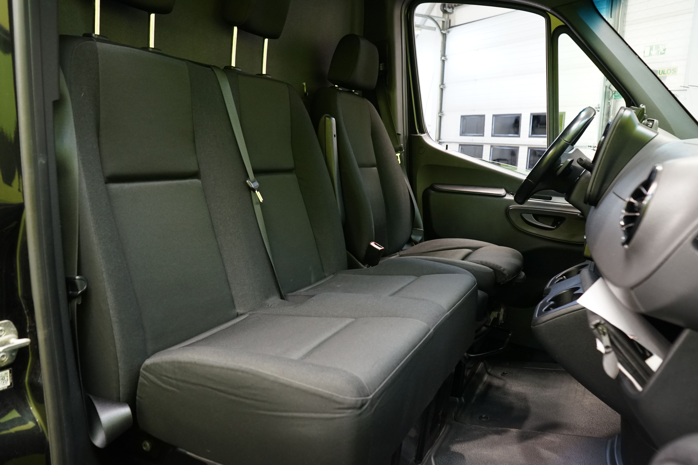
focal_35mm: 28
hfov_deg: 65.5
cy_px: 232
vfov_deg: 46.4
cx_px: 349
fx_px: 543
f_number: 5.6
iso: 2000
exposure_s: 1/15
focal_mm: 28
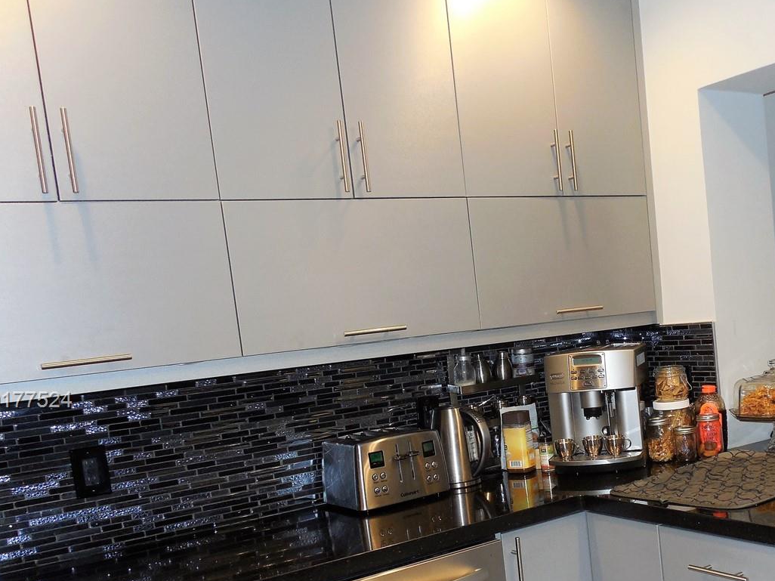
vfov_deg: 36.3
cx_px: 562
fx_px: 873
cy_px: 401
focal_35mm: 39
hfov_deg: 46.5
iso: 220
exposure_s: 1/25
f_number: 3.3
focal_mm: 4.5
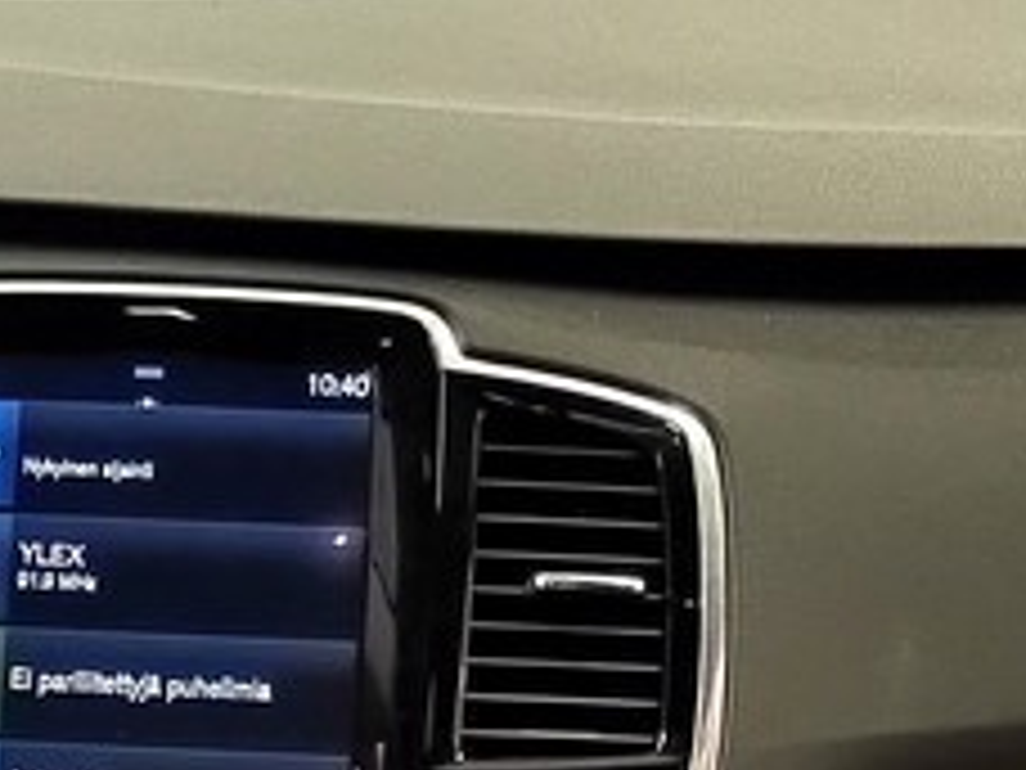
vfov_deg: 11.4
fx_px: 3557
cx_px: 92
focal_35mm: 120
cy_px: 1409
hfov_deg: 16.2
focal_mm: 5.52
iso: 4720
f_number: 1.9
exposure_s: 1/33.3
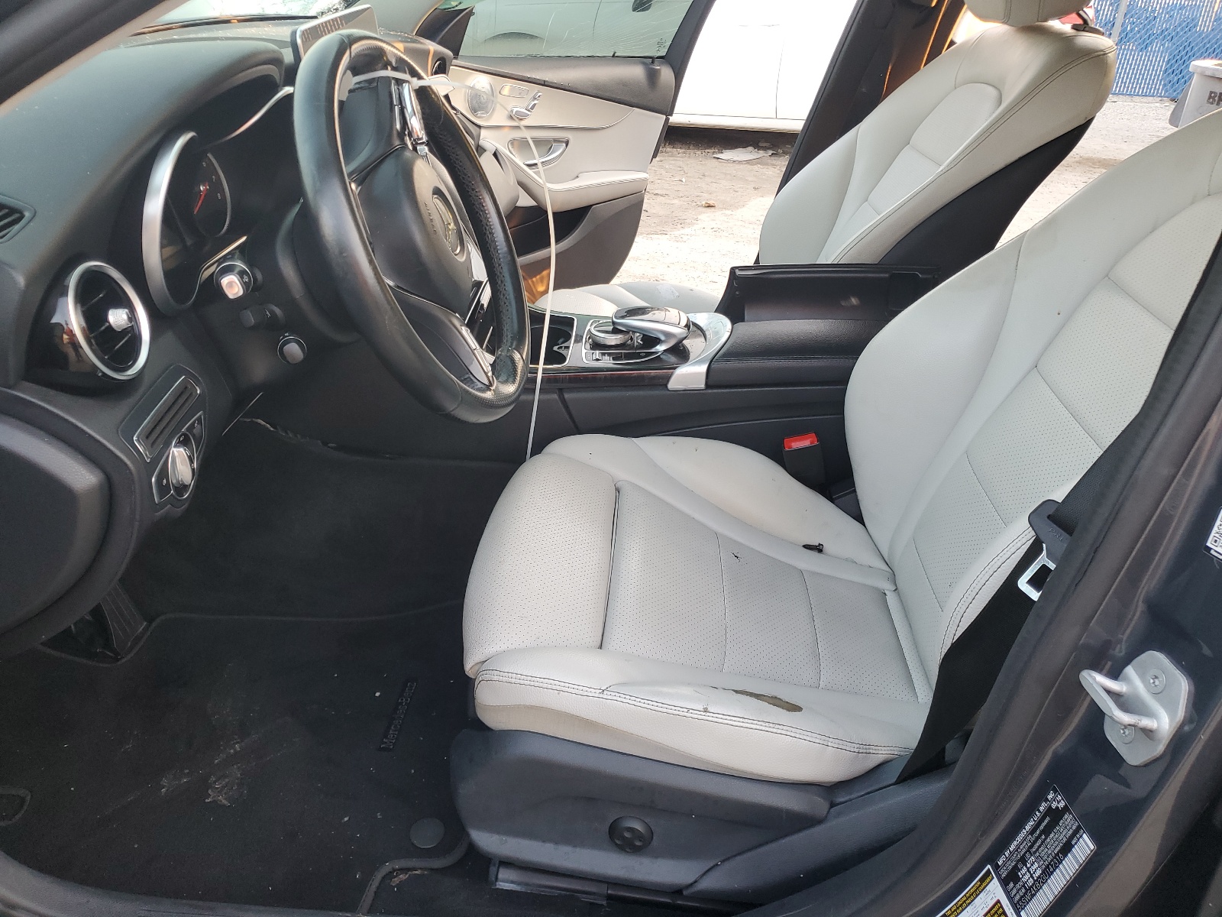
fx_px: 918
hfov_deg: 67.3
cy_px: 458
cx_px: 611
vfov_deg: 53.1
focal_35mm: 26
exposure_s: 1/50
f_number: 1.5
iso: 56
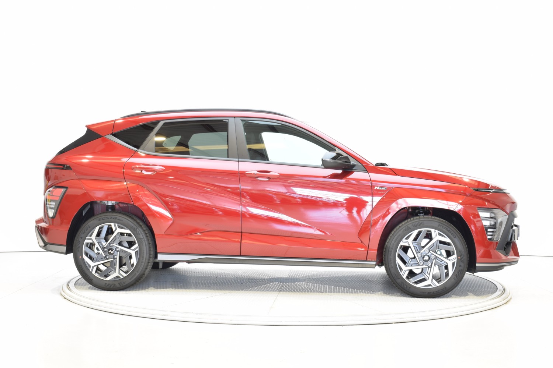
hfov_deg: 38.9
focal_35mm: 51
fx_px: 783
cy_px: 184
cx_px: 276
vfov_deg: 26.5
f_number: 11
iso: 100
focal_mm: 34
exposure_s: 1/1.3
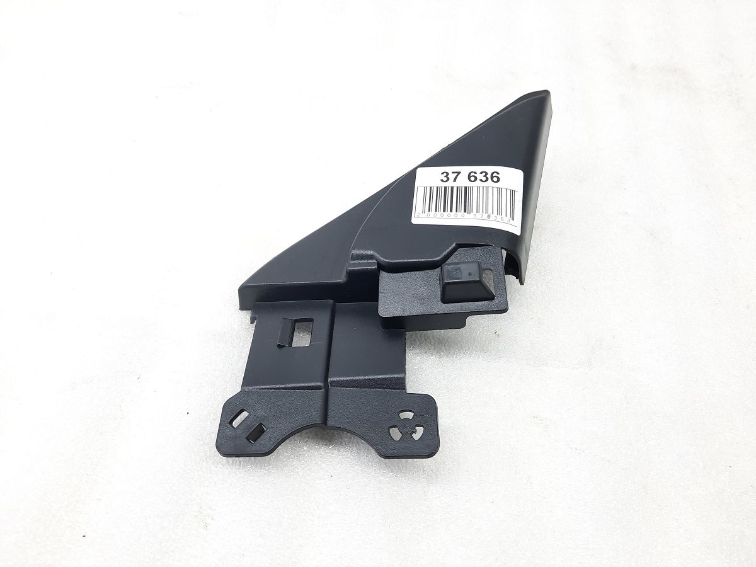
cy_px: 284
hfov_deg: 69.4
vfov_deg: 54.9
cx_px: 378
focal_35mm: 25
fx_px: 546
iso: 100
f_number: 2
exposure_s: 1/50
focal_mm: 4.6
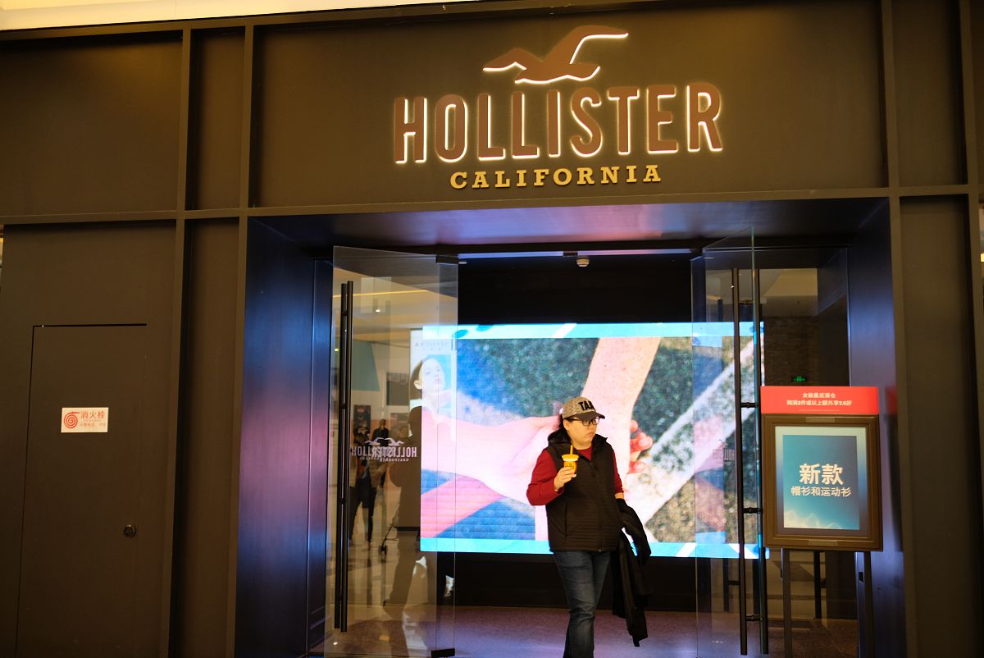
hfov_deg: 54.4
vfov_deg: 37.9
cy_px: 329
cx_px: 492
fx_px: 957
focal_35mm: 35
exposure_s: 1/100
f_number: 1.4
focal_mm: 23
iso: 400
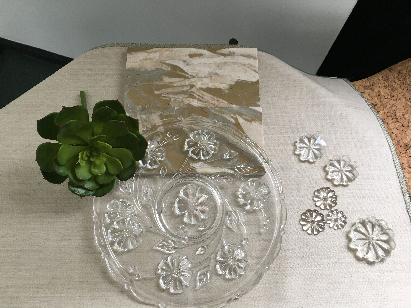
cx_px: 206
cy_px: 154
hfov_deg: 61.7
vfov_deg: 48.2
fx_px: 344
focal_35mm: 29
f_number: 2.2
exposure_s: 1/33
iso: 50
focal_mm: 4.15
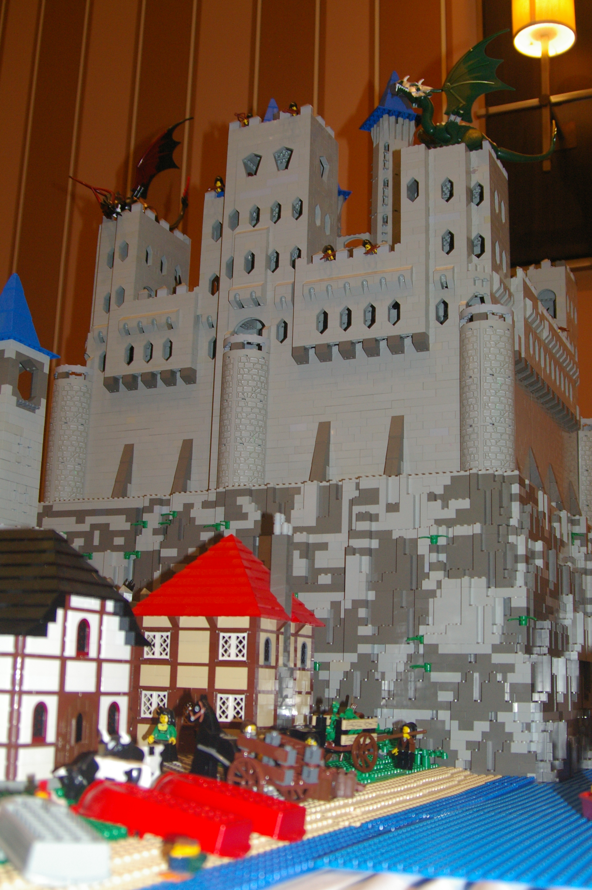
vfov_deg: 46.4
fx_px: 1038
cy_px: 445
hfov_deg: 31.8
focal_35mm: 42
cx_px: 296
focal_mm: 28
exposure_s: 1/45
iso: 800
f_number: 5.6
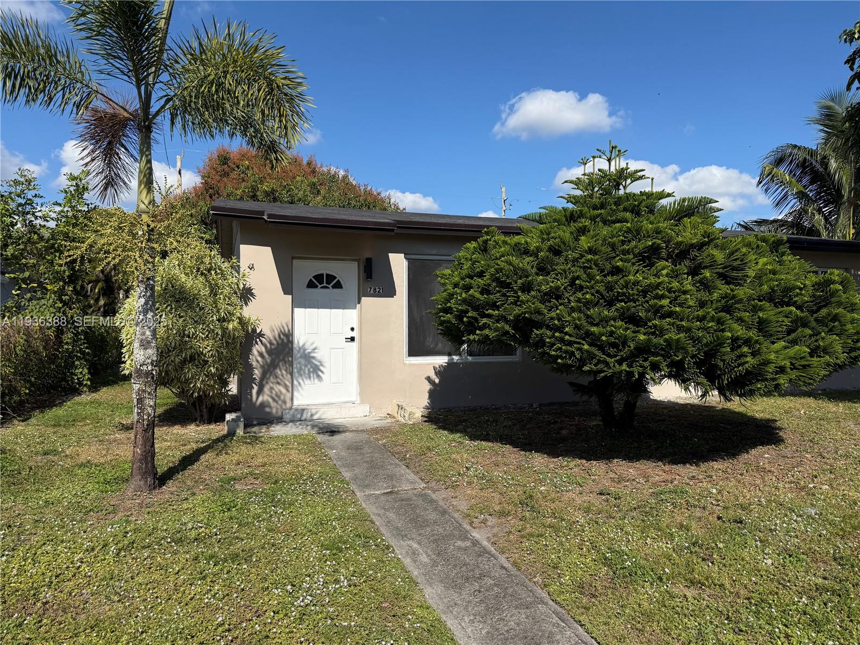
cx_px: 430
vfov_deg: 56.8
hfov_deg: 71.6
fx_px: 596
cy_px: 322
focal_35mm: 24
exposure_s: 1/6173
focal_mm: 6.76
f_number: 1.78
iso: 100
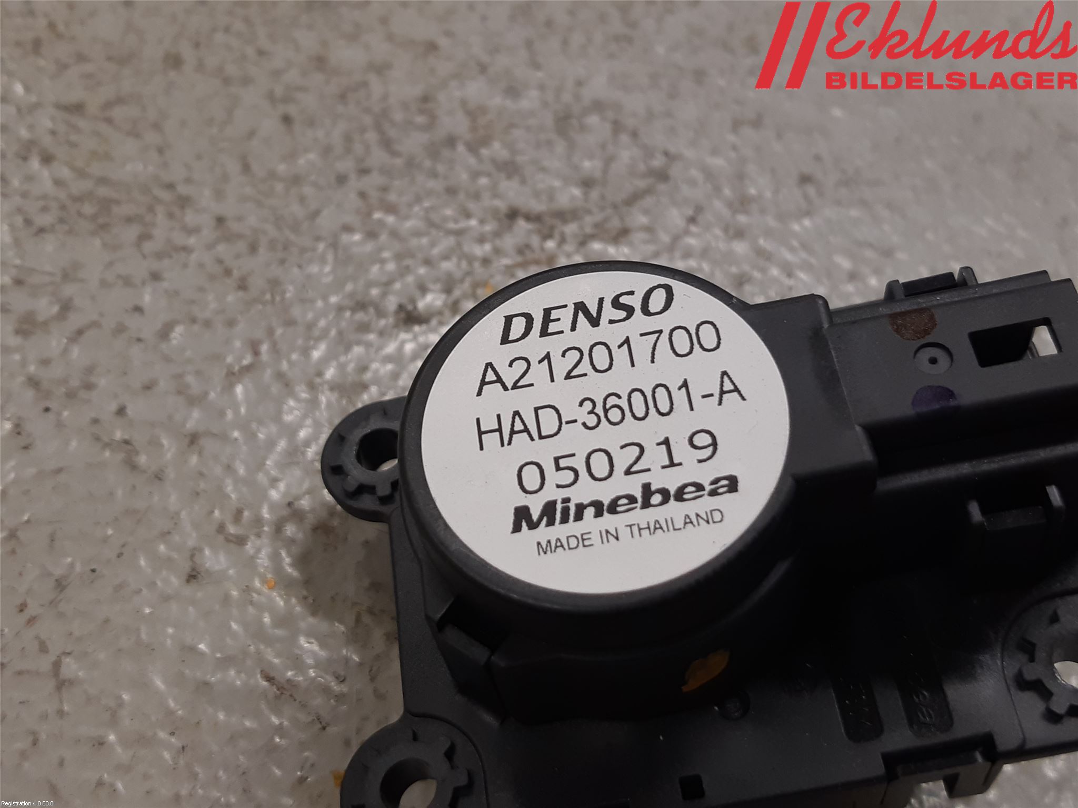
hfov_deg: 67.3
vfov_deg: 53.1
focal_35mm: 26
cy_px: 404
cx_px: 539
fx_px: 810
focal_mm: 3.93
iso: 50
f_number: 1.7
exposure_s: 1/50
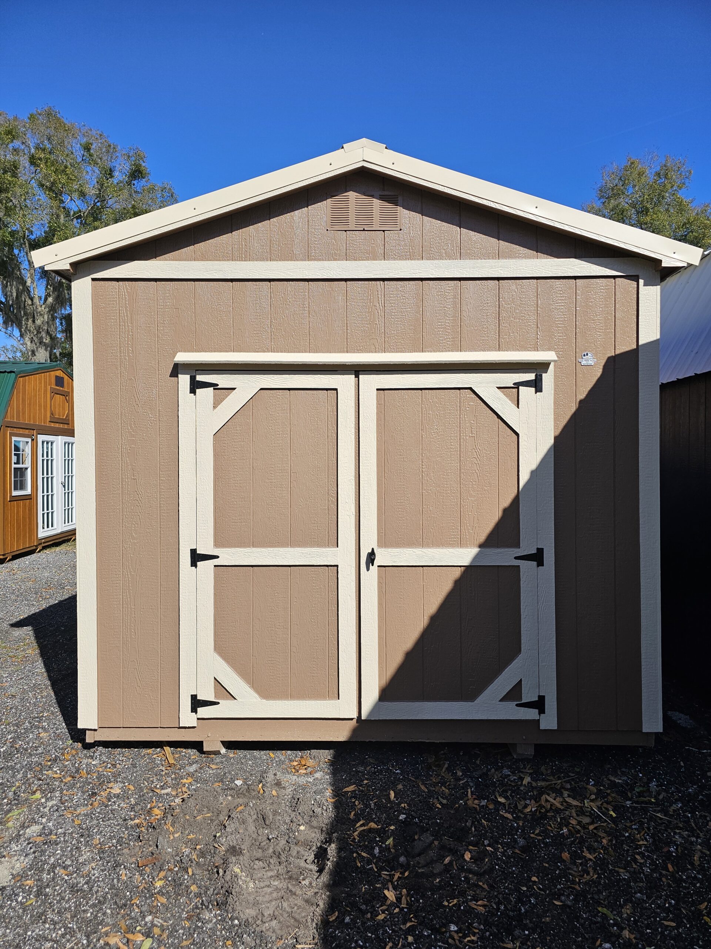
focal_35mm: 23
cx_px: 356
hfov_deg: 58.9
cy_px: 474
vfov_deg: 73.9
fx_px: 630
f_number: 1.7
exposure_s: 1/2000
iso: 25
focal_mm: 6.3
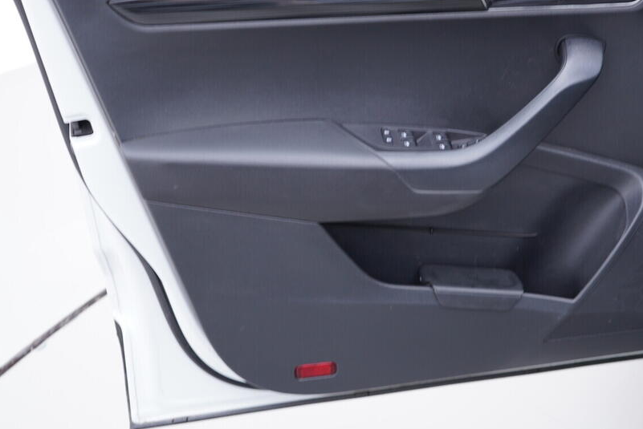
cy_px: 163
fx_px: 822
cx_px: 381
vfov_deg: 29.2
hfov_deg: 42.5
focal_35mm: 46
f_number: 2.8
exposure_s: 1/40
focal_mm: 24
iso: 160
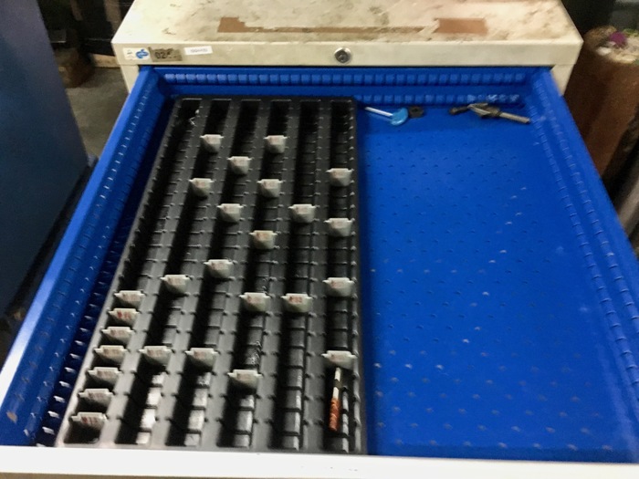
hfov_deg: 61.7
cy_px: 240
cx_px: 320
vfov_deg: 48.2
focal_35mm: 29
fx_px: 535
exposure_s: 1/17
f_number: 2.2
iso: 500
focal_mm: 4.15
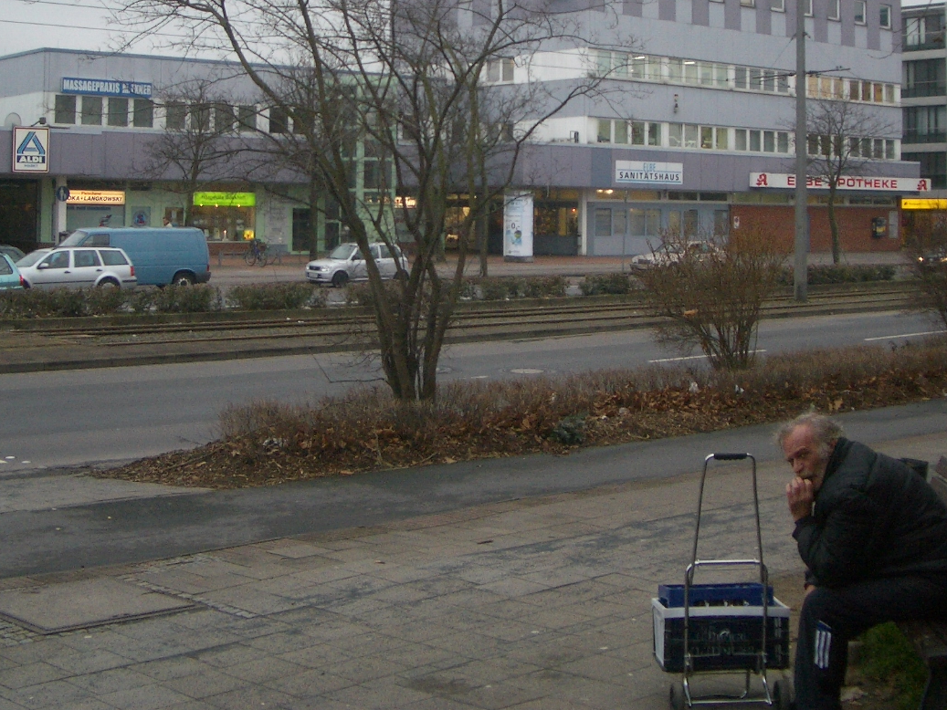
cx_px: 447
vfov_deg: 26.7
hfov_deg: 35.5
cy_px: 172
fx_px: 1477
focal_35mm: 54
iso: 100
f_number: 2.6
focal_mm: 5.8
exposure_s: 1/100
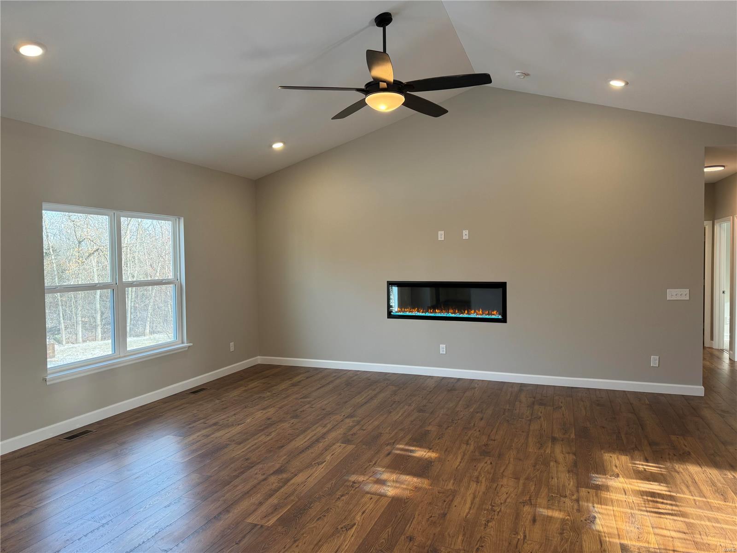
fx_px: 511
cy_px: 276
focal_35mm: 24
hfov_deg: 71.6
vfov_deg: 56.8
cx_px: 368
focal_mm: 6.86
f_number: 1.78
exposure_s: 1/135
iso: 100
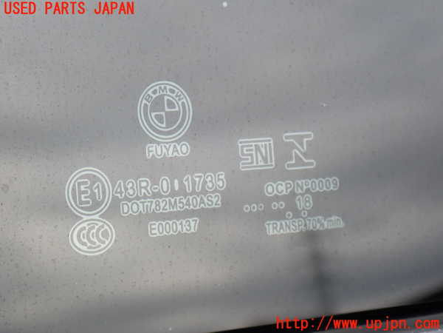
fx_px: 1280
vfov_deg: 14.8
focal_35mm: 100
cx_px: 222
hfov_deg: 19.6
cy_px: 166
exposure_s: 1/160
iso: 200
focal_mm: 18
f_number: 4.9
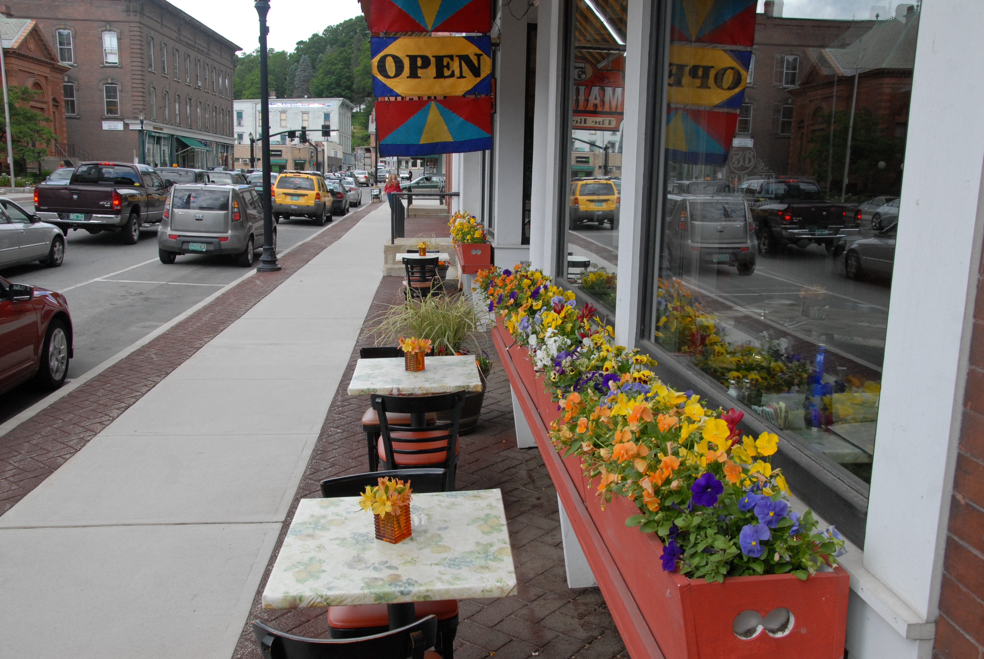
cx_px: 492
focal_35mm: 32
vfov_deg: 41.8
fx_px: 862
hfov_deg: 59.4
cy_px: 330
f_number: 9
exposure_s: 1/320
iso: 400
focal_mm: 21
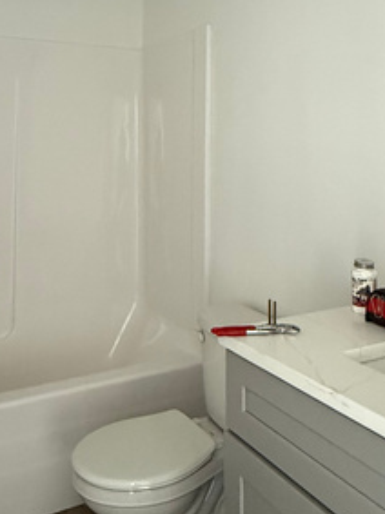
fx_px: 564
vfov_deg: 47.2
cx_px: 209
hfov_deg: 37.7
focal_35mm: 38
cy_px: 129
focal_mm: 2.22
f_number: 2.2
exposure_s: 1/60
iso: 800
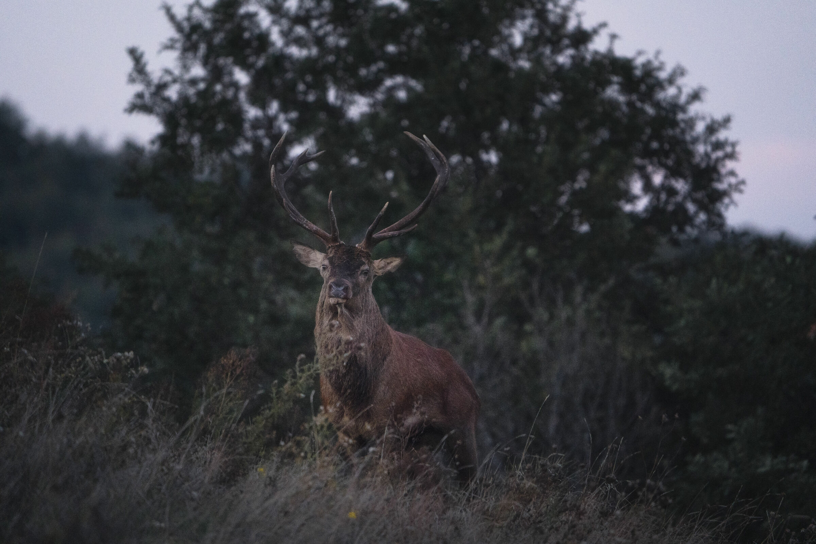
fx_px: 13599
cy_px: 272
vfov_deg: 2.3
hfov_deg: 3.4
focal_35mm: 600
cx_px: 408
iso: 3200
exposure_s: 1/640
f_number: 6.3
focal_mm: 600
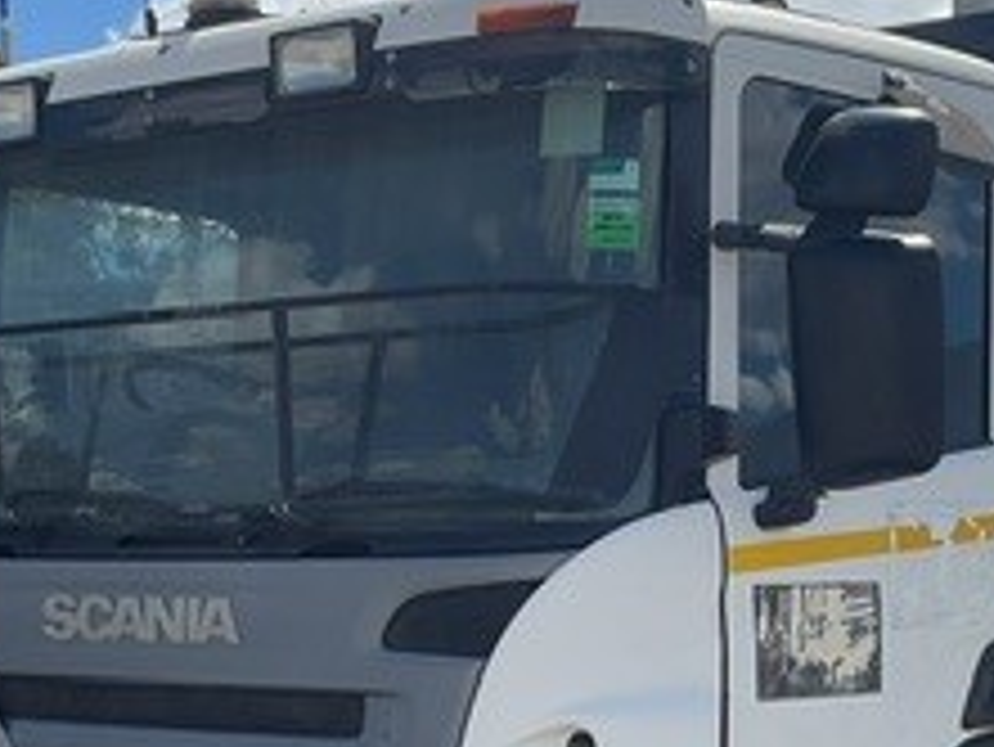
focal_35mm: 84
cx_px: 724
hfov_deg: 23.1
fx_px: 2413
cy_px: 680
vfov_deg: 17.3
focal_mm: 3
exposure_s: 1/2141
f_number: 1.8
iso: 16
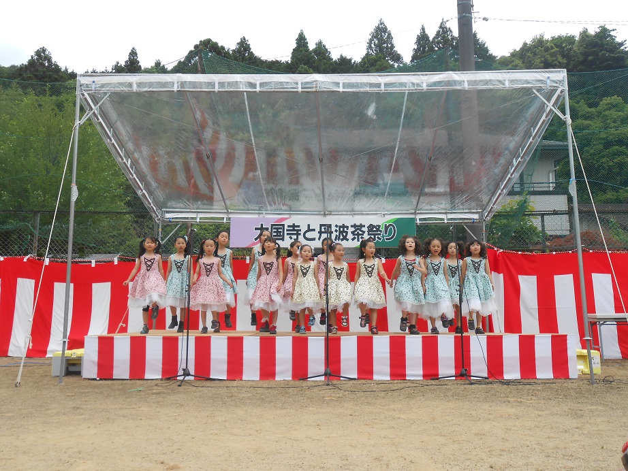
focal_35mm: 34
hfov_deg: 53.9
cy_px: 236
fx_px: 617
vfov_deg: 41.8
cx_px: 314
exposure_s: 1/320
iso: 80
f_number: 3.9
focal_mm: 6
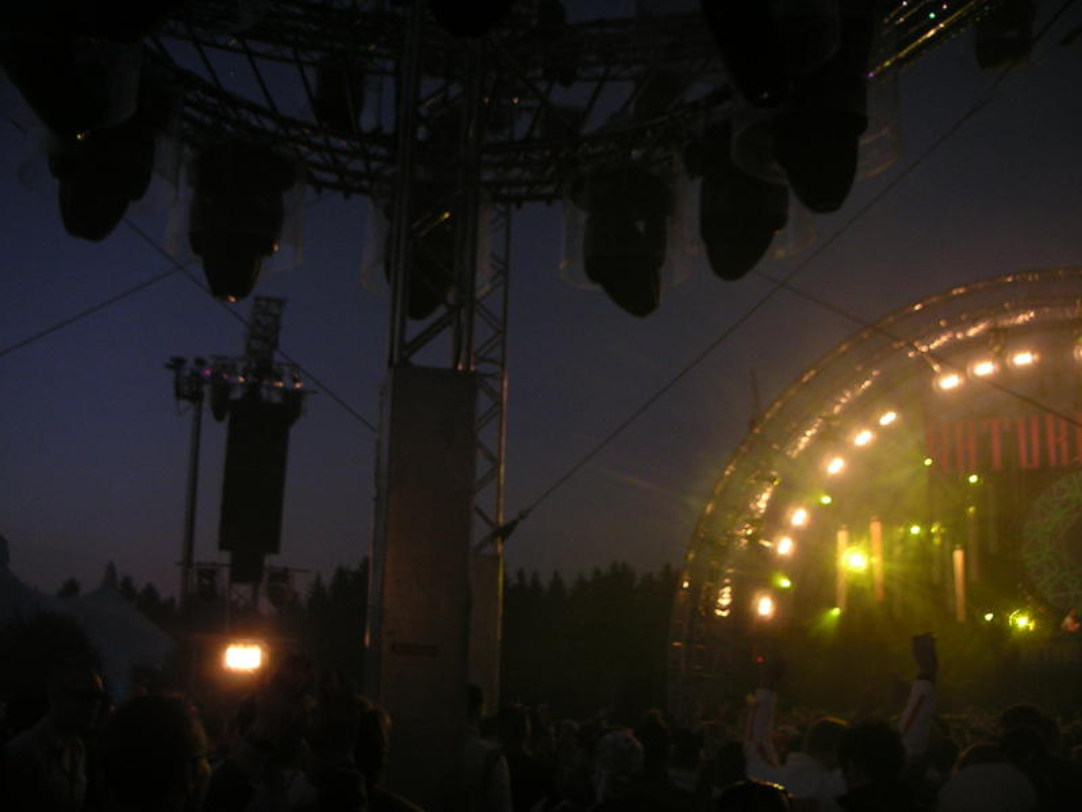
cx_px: 541
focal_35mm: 38
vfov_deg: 37.7
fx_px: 1188
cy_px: 406
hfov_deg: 49.0
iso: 100
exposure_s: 1/60
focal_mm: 6
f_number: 2.8
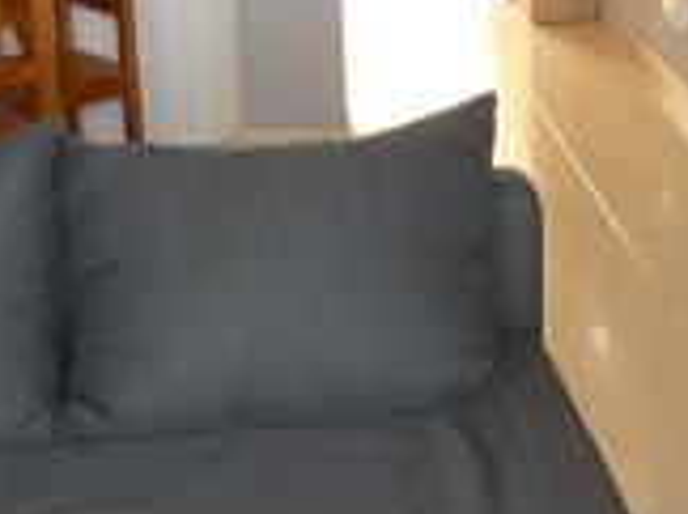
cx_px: 393
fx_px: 1727
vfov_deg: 16.9
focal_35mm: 87
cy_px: 191
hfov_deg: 22.5
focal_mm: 3.6
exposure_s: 1/60
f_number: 2.8
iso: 200
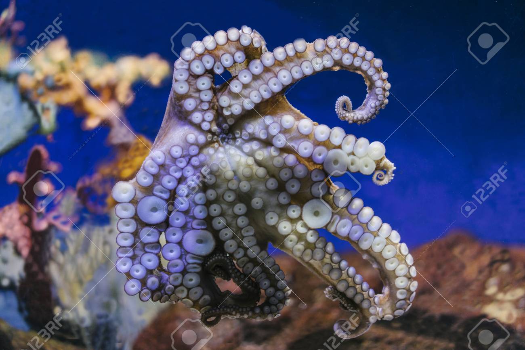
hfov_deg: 36.2
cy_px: 175
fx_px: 802
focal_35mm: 55
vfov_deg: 24.6
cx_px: 262
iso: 400
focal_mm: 55
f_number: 1.8
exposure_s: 1/60
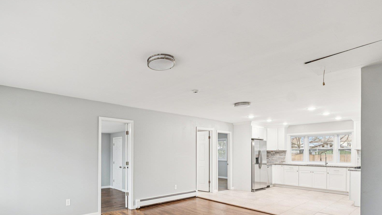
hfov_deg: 87.5
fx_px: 192
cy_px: 155
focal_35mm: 19
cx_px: 139
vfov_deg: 56.2
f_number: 6.3
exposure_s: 1/20
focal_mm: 14
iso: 500
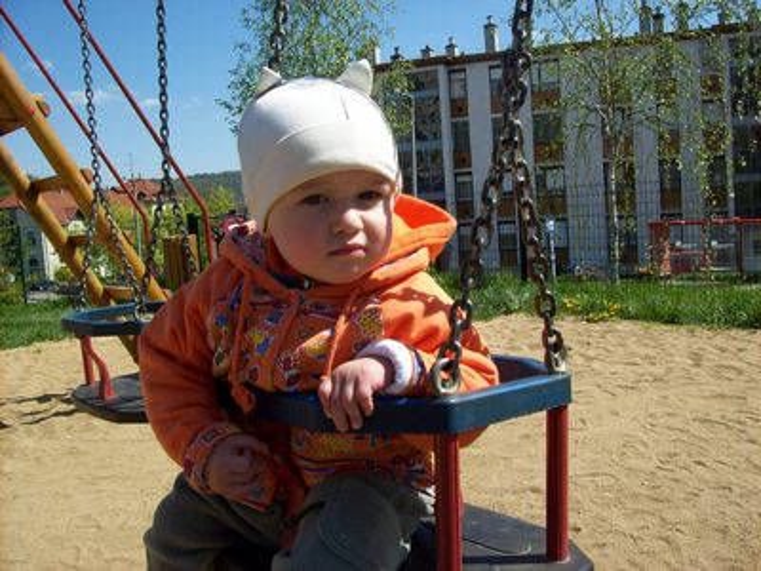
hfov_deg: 51.4
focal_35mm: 36
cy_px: 286
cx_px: 380
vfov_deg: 39.7
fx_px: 791
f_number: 4.8
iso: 80
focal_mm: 6
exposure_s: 1/571
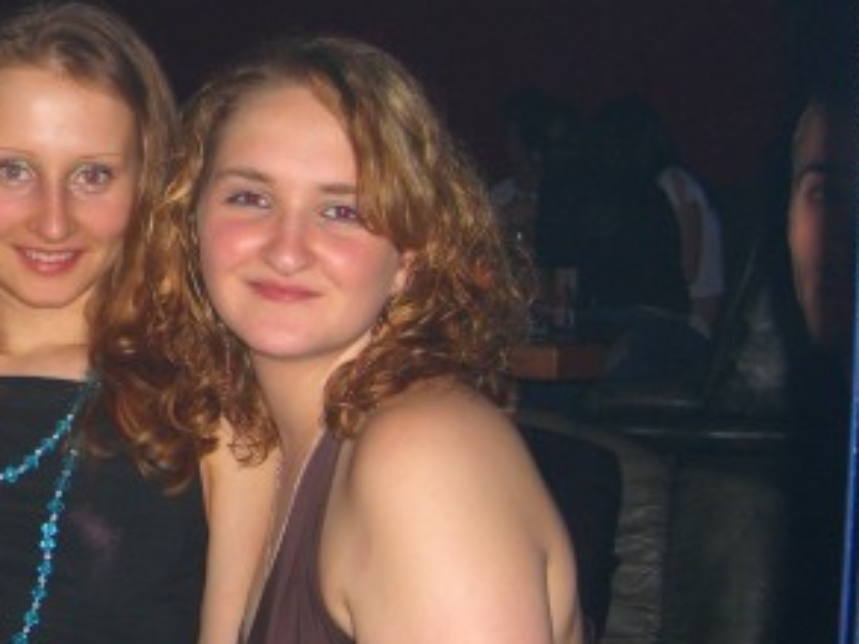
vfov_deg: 18.9
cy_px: 373
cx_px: 15
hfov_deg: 24.0
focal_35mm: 78
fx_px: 1936
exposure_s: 1/60
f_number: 2.8
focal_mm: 7.9
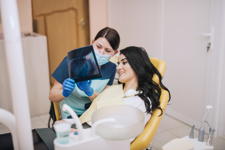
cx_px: 112
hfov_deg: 39.6
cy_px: 75
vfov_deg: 27.0
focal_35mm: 50
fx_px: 313
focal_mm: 50
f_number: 1.6
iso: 125
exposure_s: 1/160
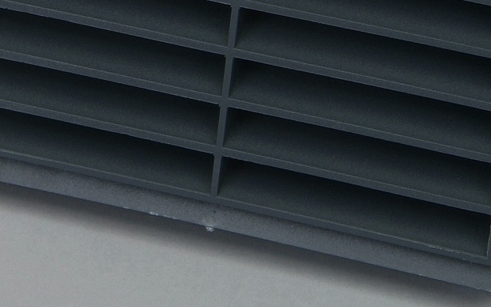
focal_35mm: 346
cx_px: -77
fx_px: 4630
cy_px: -119
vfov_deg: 3.8
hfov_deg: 6.0
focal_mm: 66
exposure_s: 1/90
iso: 100
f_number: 16
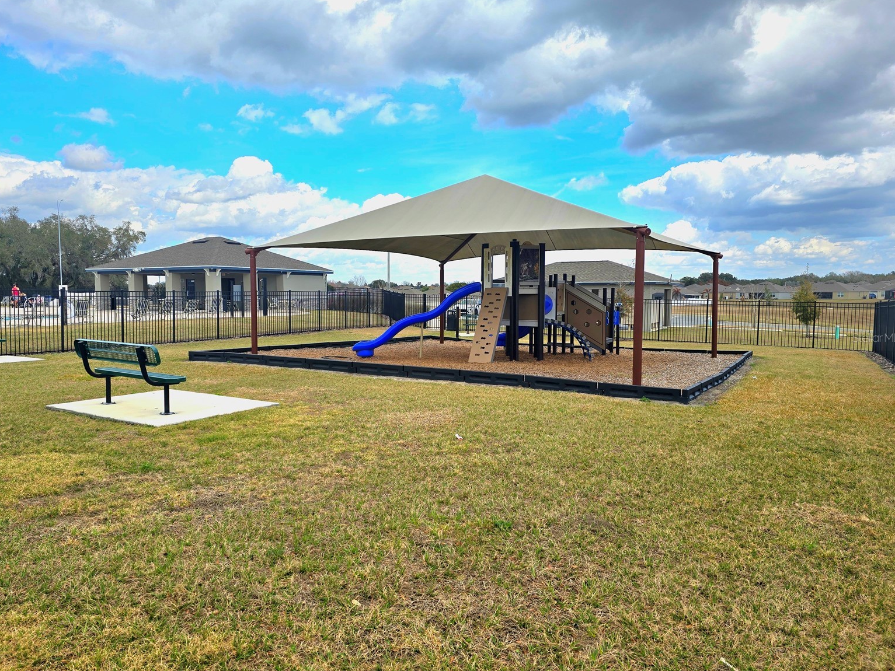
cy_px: 337
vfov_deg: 56.8
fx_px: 621
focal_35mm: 24
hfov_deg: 71.6
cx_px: 440
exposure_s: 1/625
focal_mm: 6.3
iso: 12
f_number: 1.7
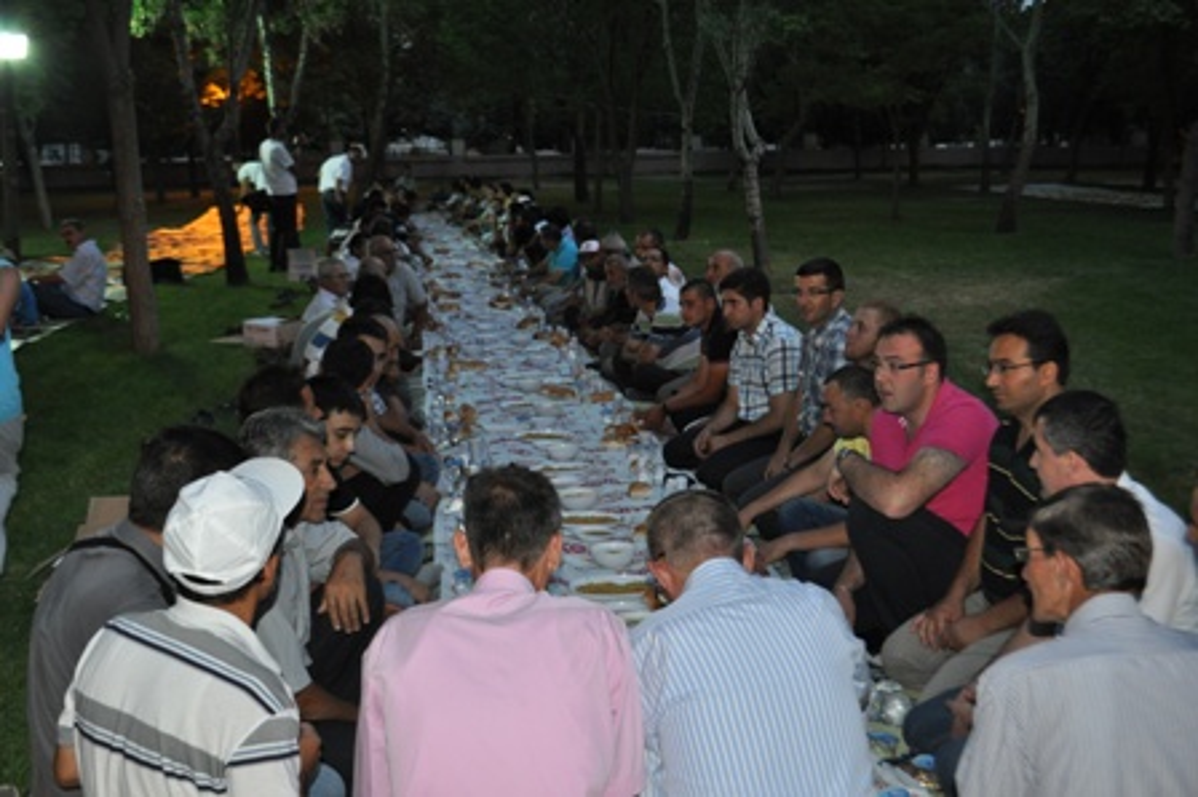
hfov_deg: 46.4
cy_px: 398
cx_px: 599
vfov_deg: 31.8
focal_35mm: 42
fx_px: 1397
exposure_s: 1/60
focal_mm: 28
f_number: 4.5
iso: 800
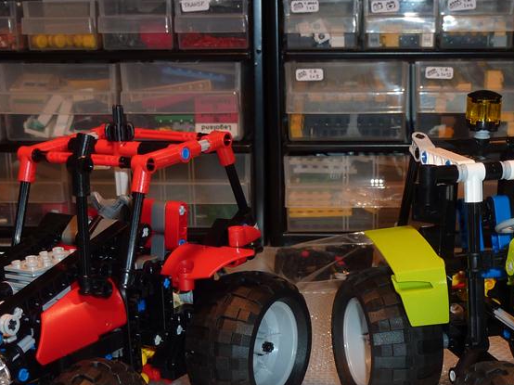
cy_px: 349
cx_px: 305
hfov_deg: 26.3
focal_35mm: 74
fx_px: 1098
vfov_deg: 19.5
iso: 100
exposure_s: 1/30
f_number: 3.6
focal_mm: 6.5
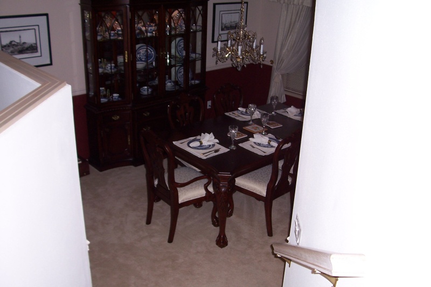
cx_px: 216
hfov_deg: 55.8
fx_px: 407
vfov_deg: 38.9
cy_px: 144
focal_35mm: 34
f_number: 2.7
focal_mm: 5.6
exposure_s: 1/60
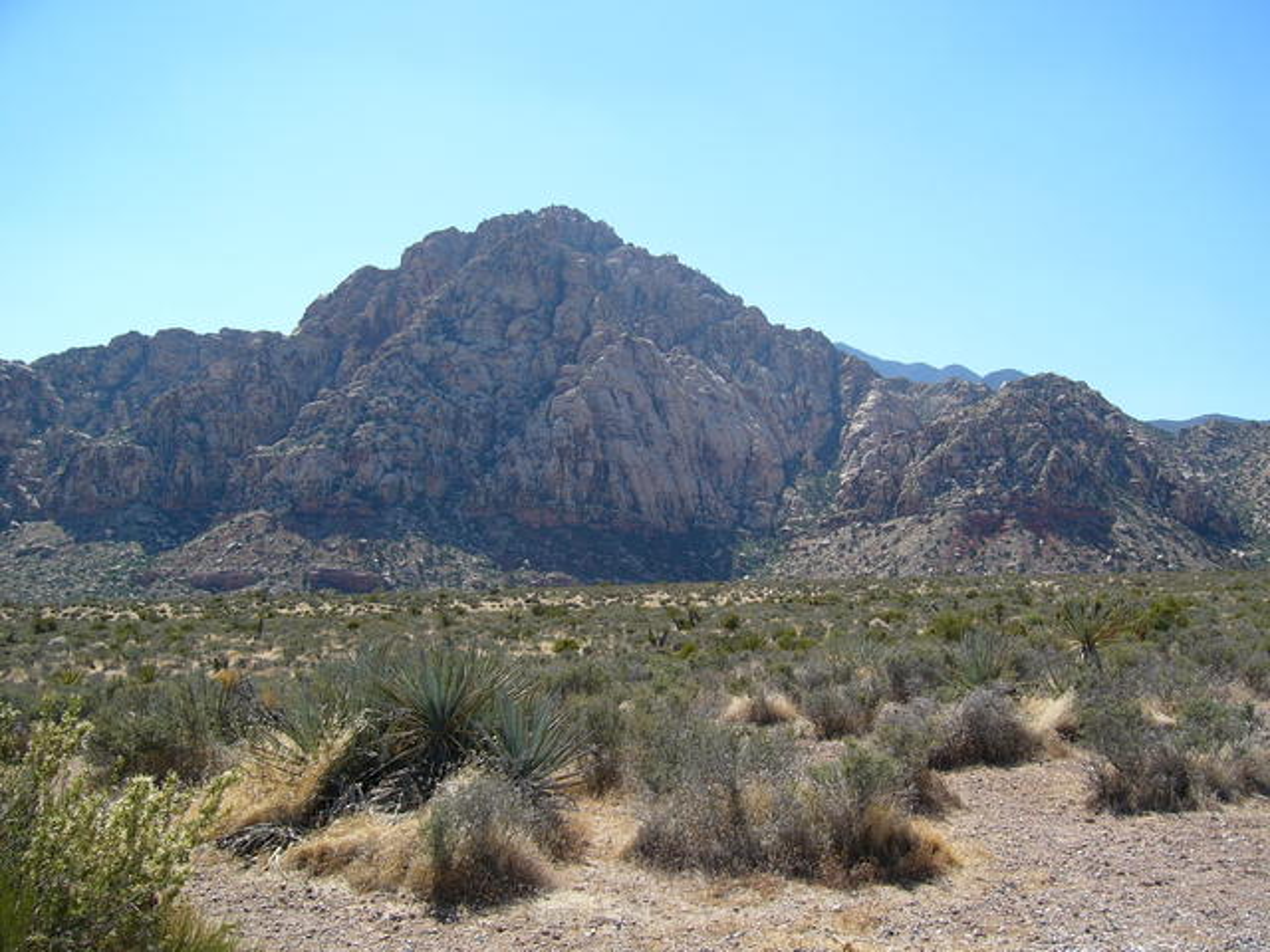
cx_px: 635
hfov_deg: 52.6
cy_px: 476
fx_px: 1284
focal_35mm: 35
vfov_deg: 40.7
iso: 50
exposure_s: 1/100
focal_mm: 5.8
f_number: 8
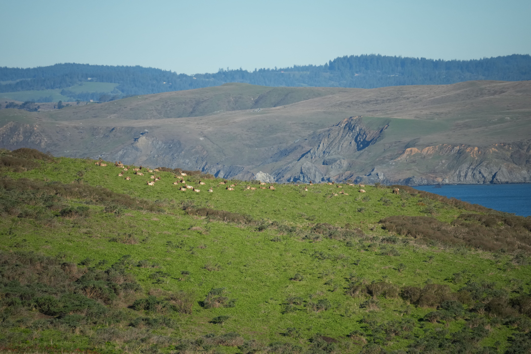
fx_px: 4085
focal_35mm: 277
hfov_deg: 7.4
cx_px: 266
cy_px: 177
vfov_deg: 5.0
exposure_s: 1/3200
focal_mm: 277
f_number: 7.1
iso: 800
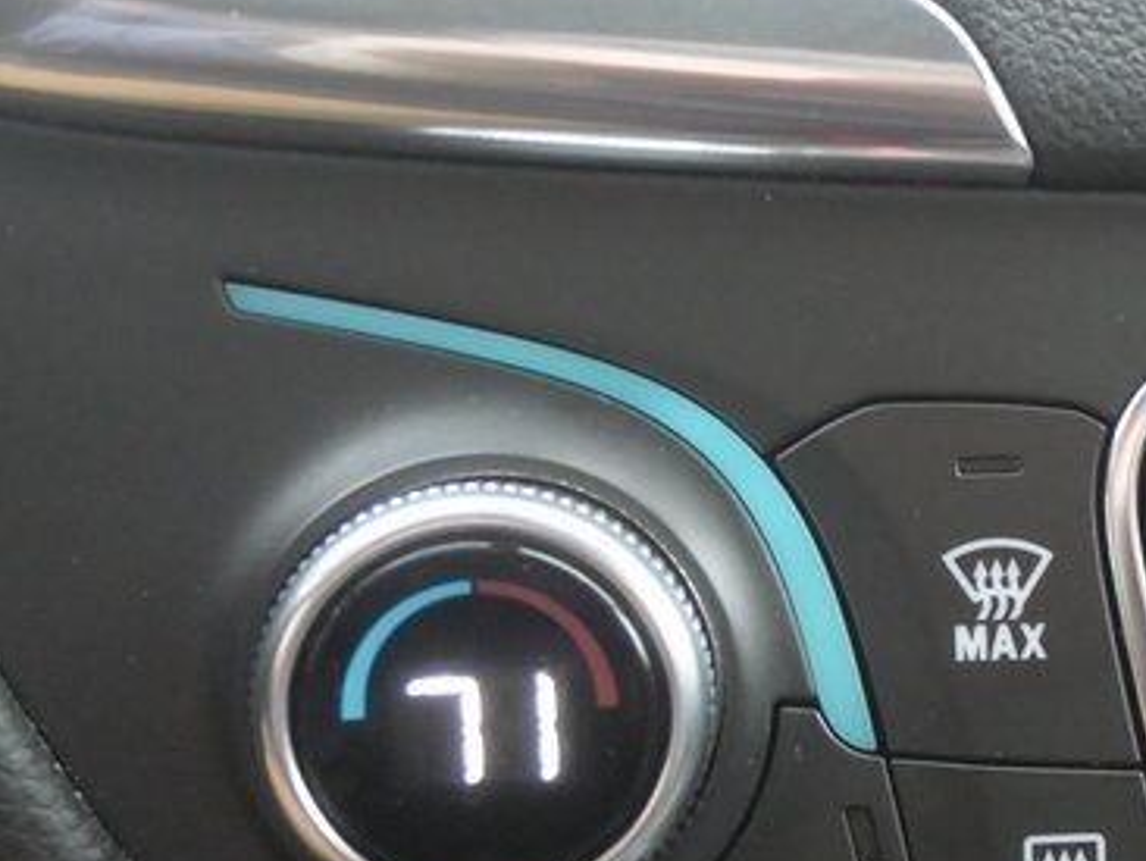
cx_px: 1500
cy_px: 701
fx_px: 3147
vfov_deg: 15.5
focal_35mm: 95
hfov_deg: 19.1
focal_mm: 17
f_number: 4.1
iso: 3200
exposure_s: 1/60
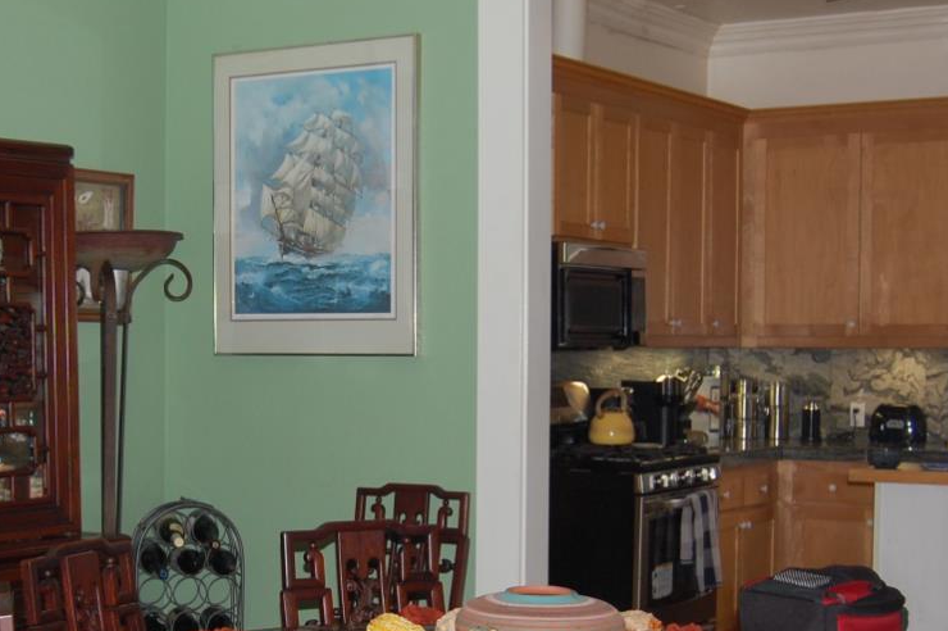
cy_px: 460
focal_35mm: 73
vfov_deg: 18.5
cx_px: 281
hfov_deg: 27.5
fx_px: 1921
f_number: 4
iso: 400
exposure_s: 1/60
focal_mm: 24
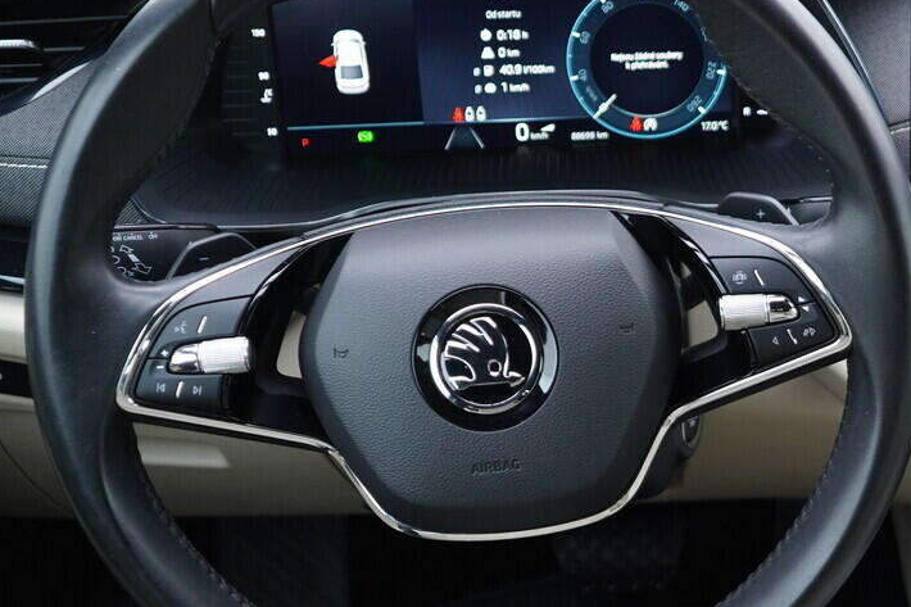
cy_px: 406
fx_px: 1847
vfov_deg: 18.6
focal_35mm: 73
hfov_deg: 27.0
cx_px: 761
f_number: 2.8
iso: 320
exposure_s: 1/40
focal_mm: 24
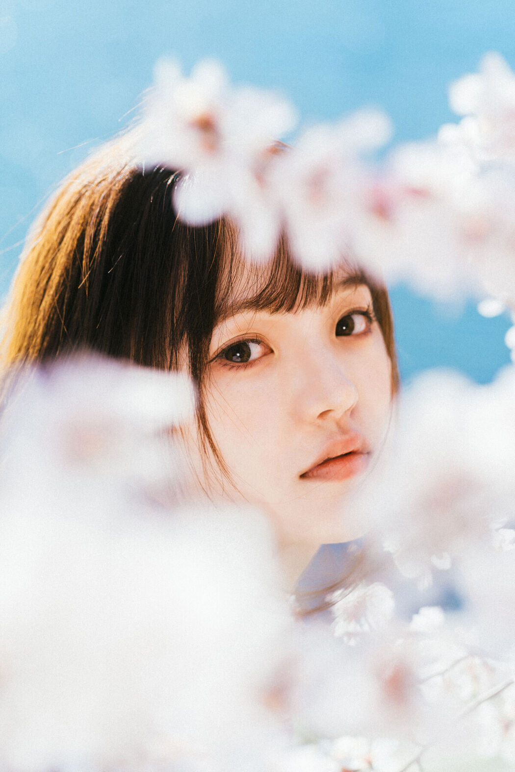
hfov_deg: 16.1
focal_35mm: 85
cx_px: 258
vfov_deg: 23.9
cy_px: 386
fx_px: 1824
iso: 100
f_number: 4
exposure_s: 1/800
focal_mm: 85
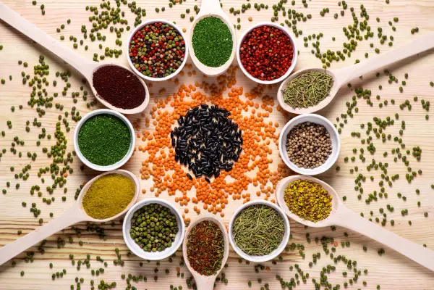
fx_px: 1266
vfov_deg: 13.0
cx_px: 217
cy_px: 145
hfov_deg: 19.5
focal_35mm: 105
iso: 100
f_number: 8
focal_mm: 105
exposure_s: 1/100
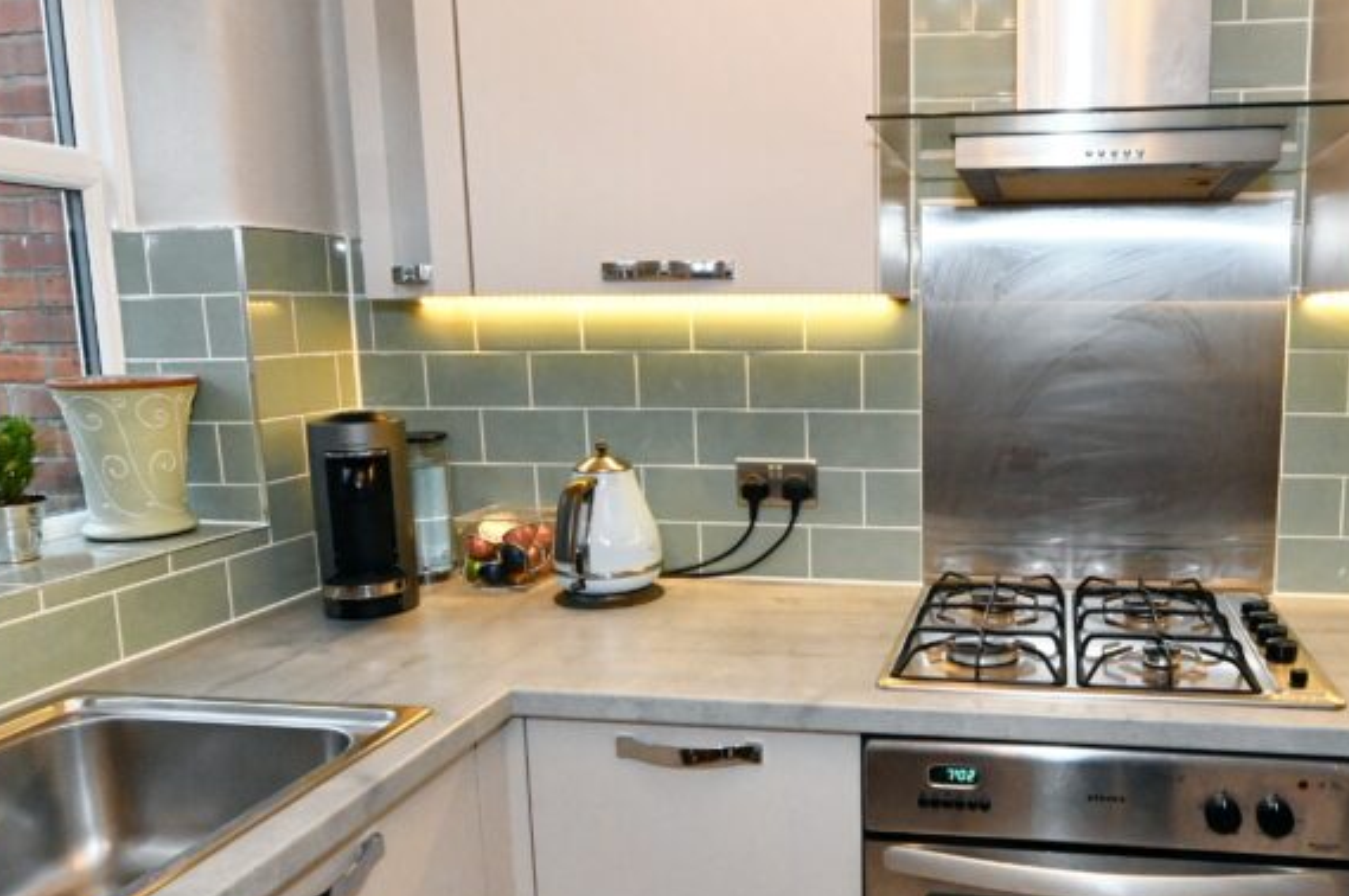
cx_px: 918
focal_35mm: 27
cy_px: 482
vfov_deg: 47.8
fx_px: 1011
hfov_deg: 65.4
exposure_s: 1/80
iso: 6400
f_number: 10
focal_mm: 15
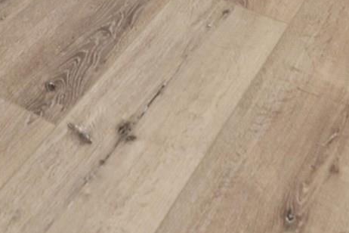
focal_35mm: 93
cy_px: -527
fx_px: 902
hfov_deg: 20.3
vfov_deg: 9.8
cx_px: -91
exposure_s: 1/5
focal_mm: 14
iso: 100
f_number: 8
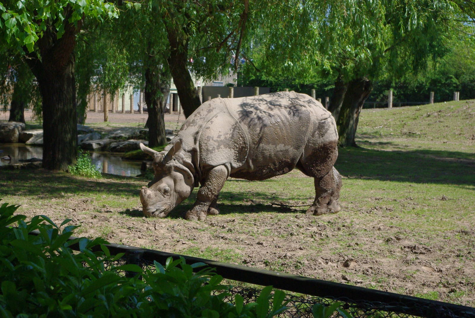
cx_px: 238
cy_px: 159
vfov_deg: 16.7
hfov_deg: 24.7
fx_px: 1083
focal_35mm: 82
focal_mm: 55
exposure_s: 1/1000
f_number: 8
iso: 400
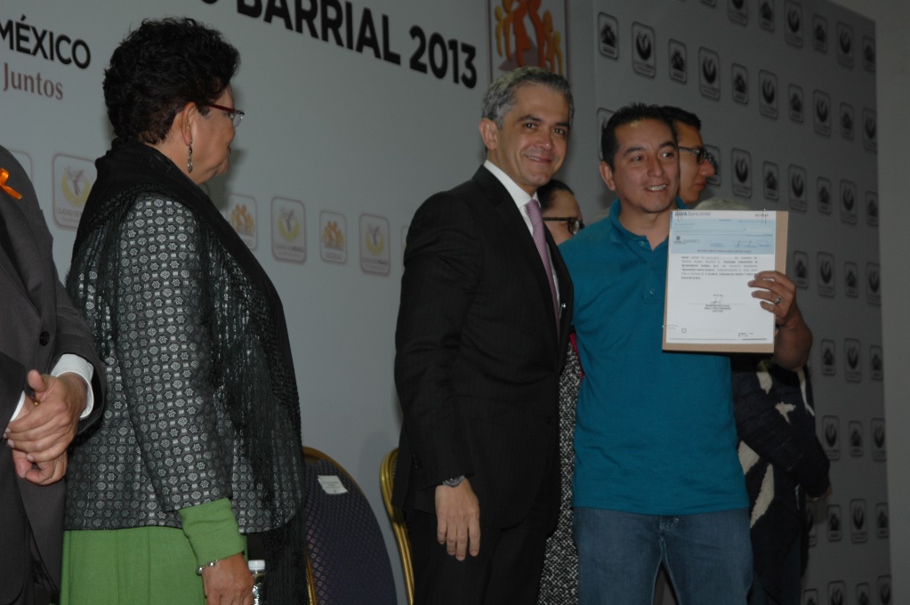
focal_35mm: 90
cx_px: 455
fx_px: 2273
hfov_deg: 22.6
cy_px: 302
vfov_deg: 15.2
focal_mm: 60
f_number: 5
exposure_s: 1/60
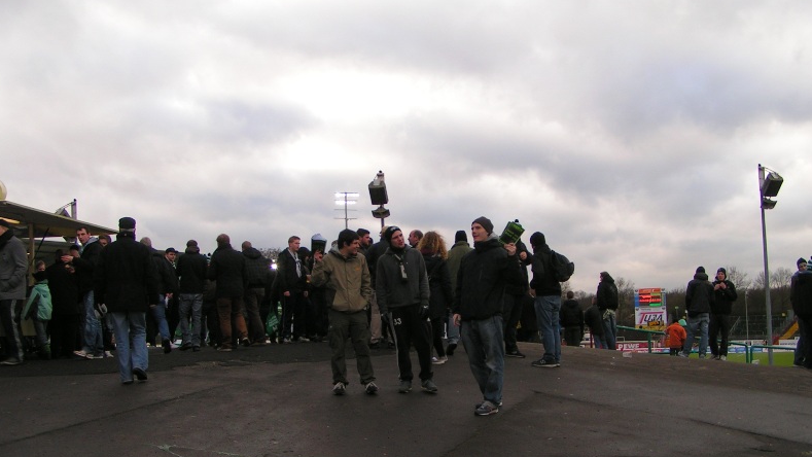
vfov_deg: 28.3
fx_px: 904
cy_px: 283
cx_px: 404
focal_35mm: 42
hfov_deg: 48.4
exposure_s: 1/100
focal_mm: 5.8
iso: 50
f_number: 4.5
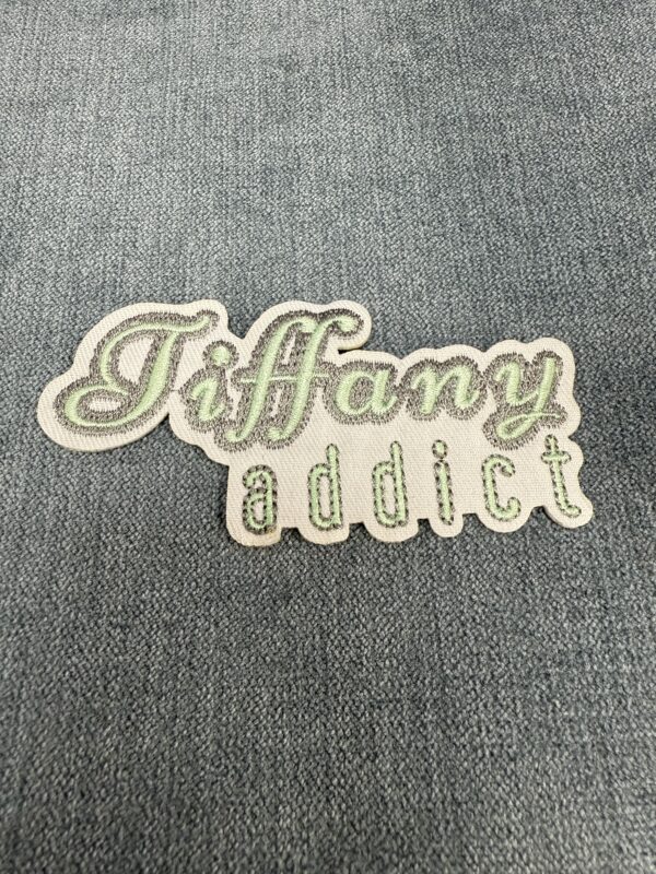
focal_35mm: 24
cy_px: 437
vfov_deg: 71.6
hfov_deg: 56.8
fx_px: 606
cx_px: 328
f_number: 2.2
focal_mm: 2.22
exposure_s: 1/120
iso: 250
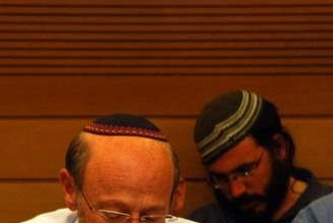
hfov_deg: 4.1
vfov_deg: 2.8
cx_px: 130
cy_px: 221
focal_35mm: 496
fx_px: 4601
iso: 500
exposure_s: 1/40
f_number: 5.6
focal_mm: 135
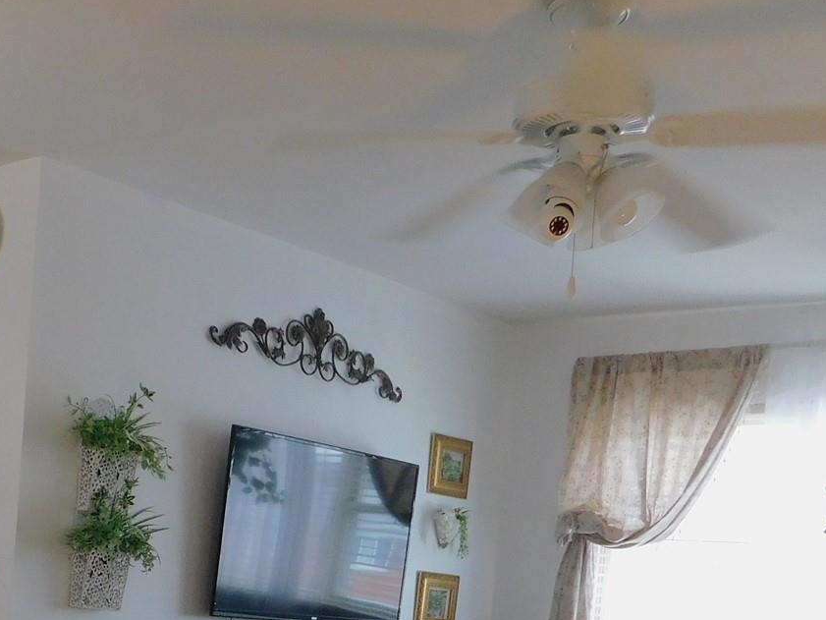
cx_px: 131
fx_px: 1336
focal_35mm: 56
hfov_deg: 33.1
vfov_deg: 24.5
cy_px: 671
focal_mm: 4
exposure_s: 1/30
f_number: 3
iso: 220
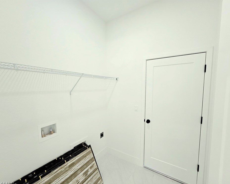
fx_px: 95
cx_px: 111
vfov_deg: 87.9
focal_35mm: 14
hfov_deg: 100.7
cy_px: 94
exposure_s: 1/100
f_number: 2.2
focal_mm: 2.2
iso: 160
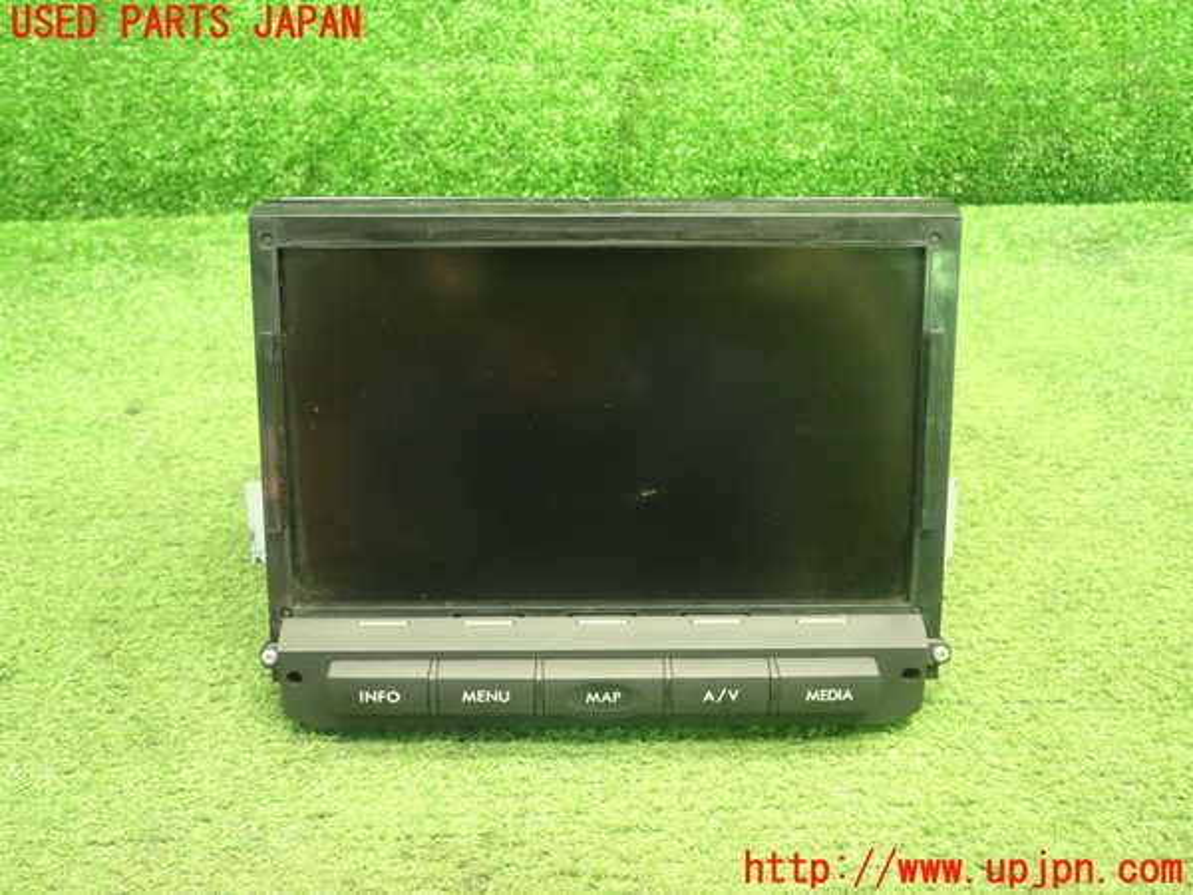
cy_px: 448
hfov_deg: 51.4
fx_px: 1241
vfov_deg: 39.7
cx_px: 596
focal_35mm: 36
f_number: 2.5
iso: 800
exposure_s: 1/30
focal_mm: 6.37
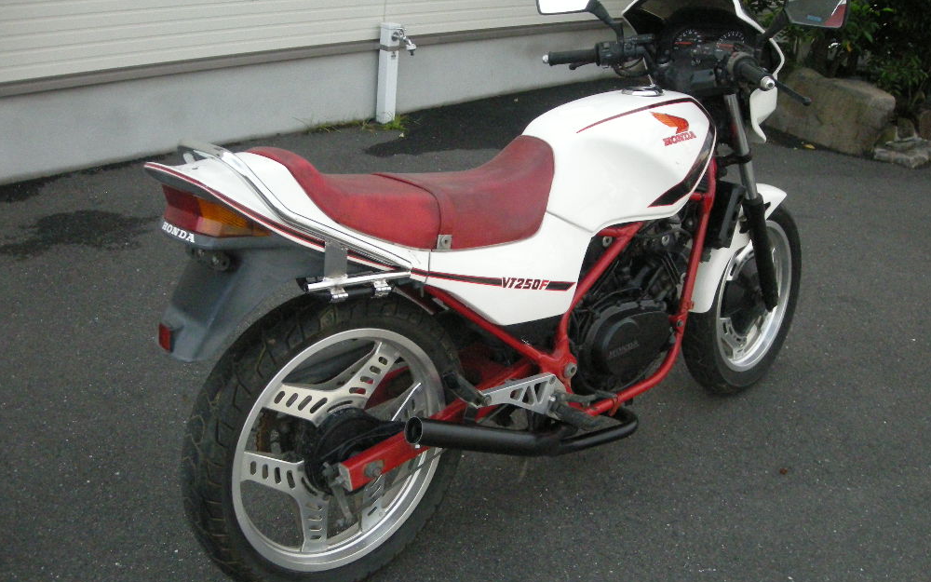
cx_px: 475
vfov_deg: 33.6
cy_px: 282
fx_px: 964
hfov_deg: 51.5
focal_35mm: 38
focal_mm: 5.7
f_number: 5.7
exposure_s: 1/659
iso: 400
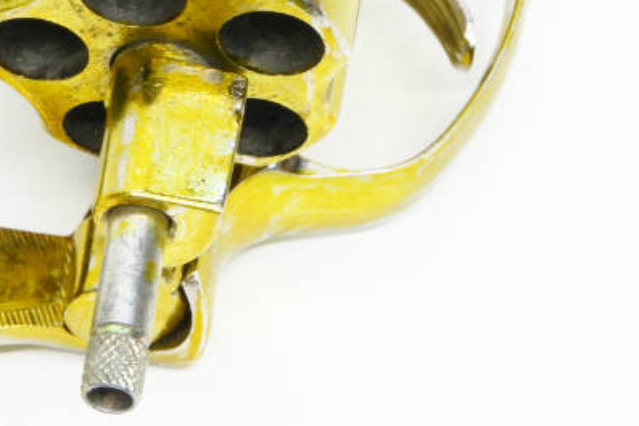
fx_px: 3906
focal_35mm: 220
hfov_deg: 9.3
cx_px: 171
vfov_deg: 6.2
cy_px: -48
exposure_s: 1/20
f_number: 7.6
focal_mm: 18.8
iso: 200
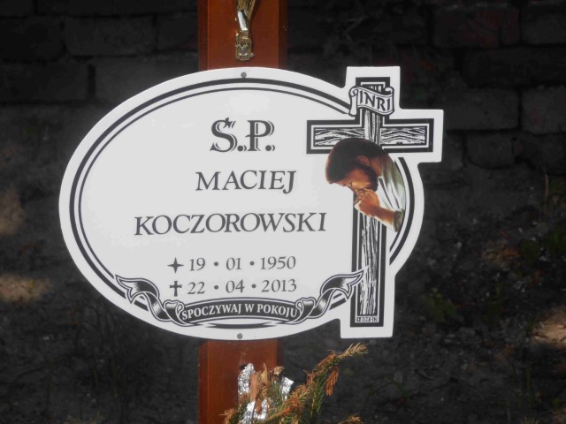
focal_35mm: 166
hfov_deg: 11.9
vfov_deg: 8.9
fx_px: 2714
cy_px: 212
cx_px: 283
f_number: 5.9
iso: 80
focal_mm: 29.44
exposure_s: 1/800
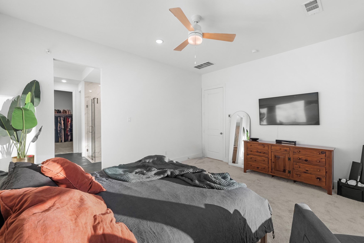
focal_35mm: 15
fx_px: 152
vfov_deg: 77.3
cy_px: 123
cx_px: 186
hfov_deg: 100.4
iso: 200
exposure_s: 1/3
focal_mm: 14
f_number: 8
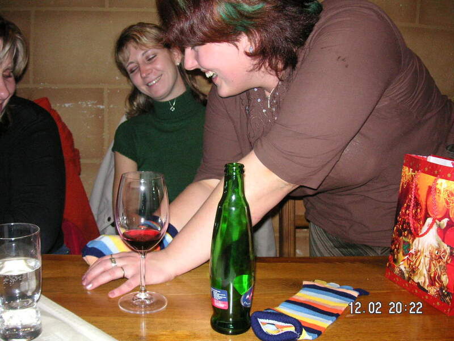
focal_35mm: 37
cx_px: 227
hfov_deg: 50.1
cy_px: 170
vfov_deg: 38.7
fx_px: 485
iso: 160
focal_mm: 6.1
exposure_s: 1/45
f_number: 2.8
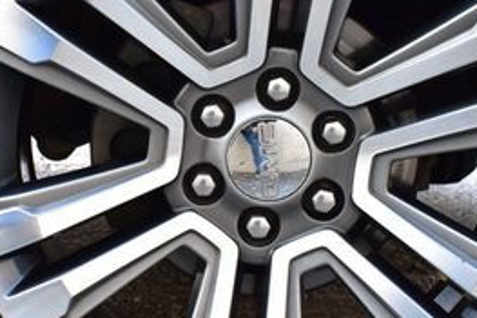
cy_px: 167
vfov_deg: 18.6
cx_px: 210
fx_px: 967
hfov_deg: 27.7
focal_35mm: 73
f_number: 7.1
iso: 400
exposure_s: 1/40
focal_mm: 20
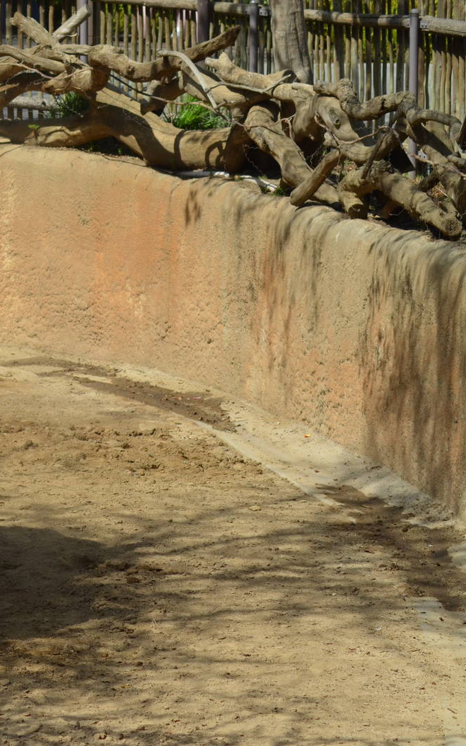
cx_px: -93
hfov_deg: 7.5
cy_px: 374
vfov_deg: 12.1
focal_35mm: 174
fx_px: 3530
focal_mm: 75
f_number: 6.3
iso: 400
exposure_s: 1/1600
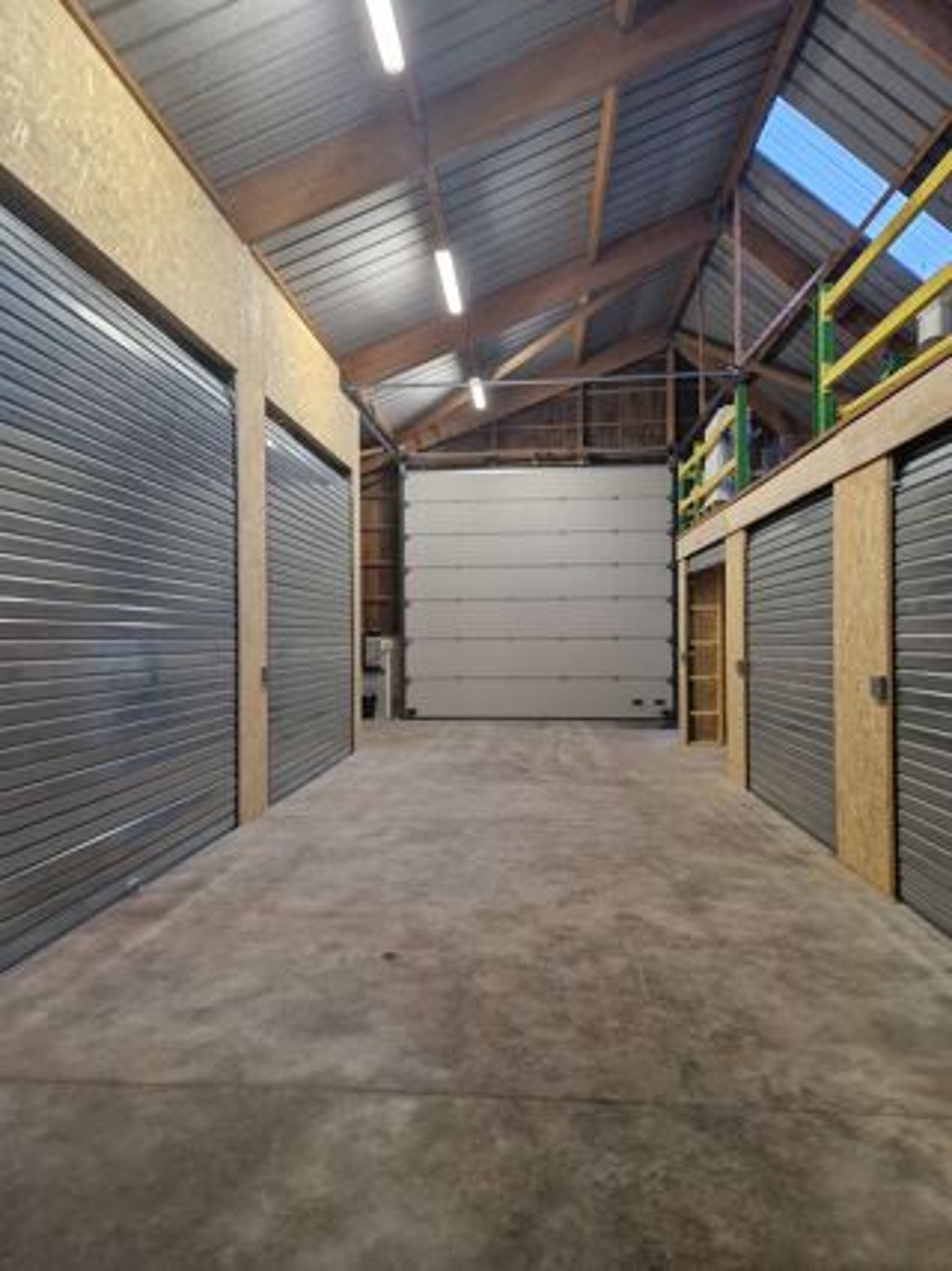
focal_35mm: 23
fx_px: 844
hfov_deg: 58.9
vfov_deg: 73.9
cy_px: 636
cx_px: 476
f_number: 1.8
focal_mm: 5.4
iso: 400
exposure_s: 1/100
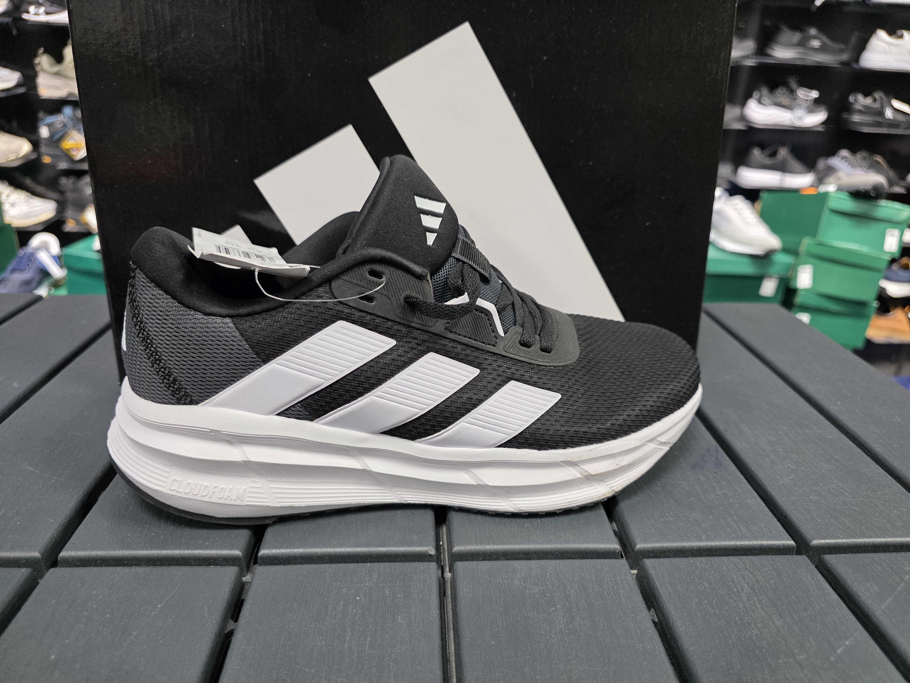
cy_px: 342
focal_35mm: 23
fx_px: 605
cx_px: 455
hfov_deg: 73.9
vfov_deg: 58.9
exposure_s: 1/100
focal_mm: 6.3
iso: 200
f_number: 1.7
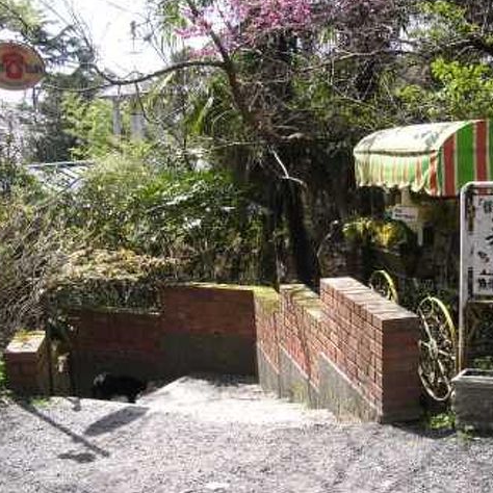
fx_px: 741
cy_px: 242
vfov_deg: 36.8
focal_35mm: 46
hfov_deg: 36.6
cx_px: 311
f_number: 2.8
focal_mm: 5.8
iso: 100
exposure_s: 1/336
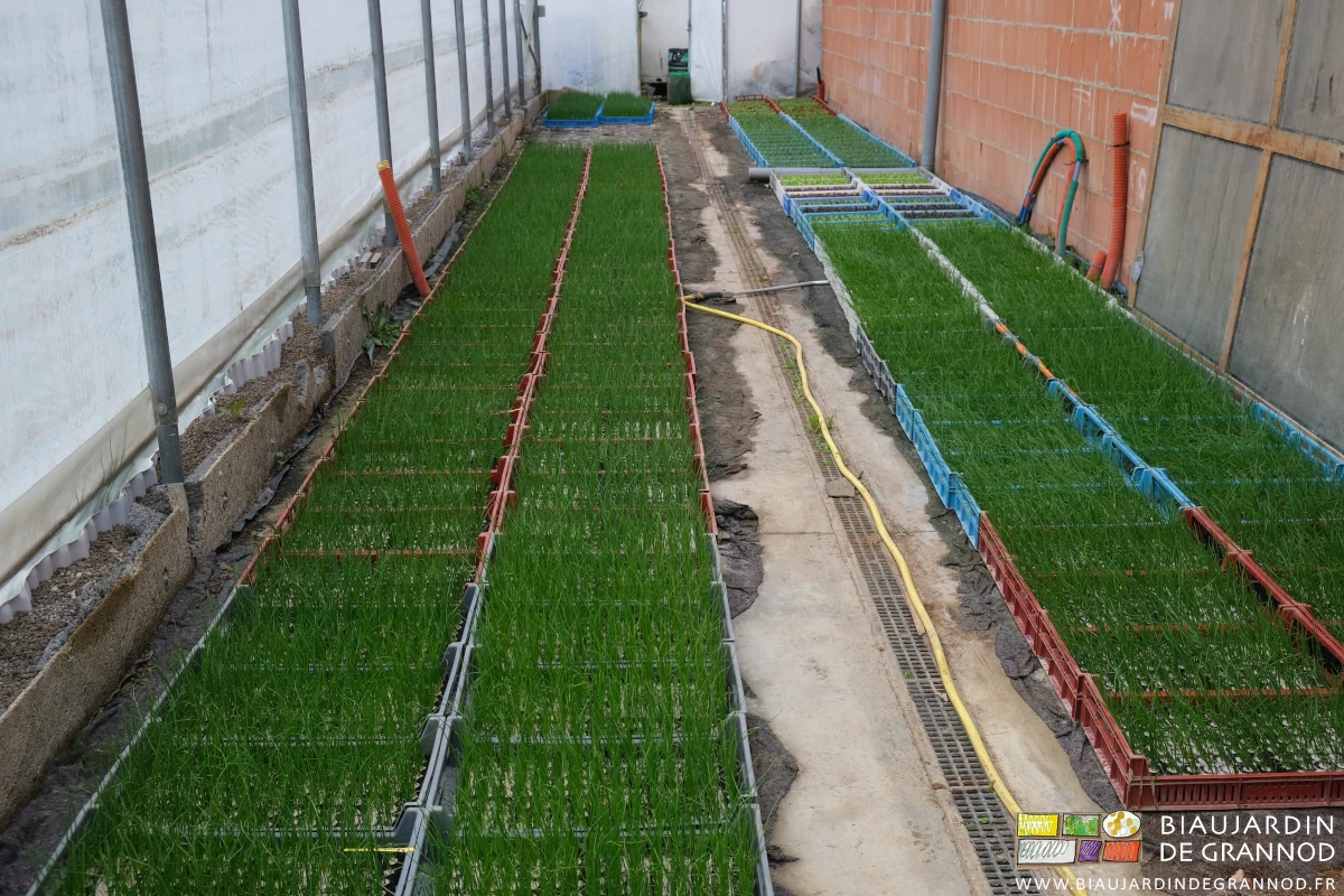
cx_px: 672
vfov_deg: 33.4
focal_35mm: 40
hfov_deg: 48.5
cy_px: 448
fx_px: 1493
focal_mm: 26.5
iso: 160
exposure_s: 1/150
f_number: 5
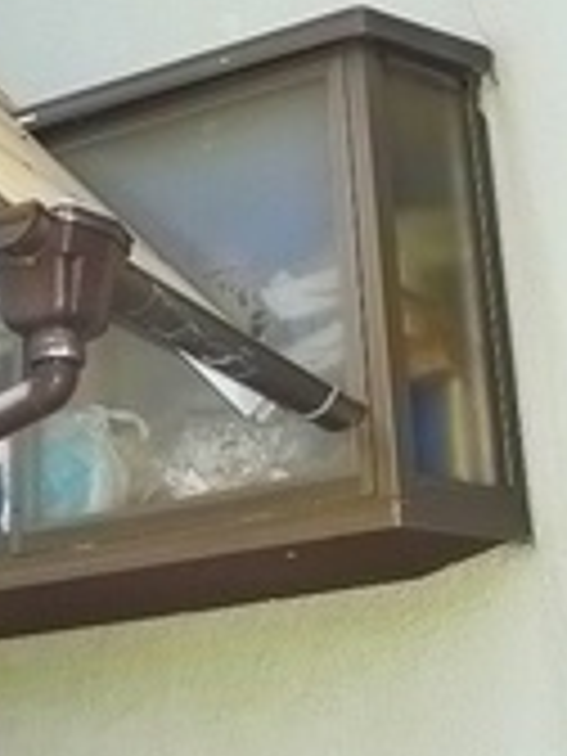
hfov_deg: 14.8
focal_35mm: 100
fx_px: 2184
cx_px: 173
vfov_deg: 19.6
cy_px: 279
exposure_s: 1/400
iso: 400
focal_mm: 5.1
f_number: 3.2
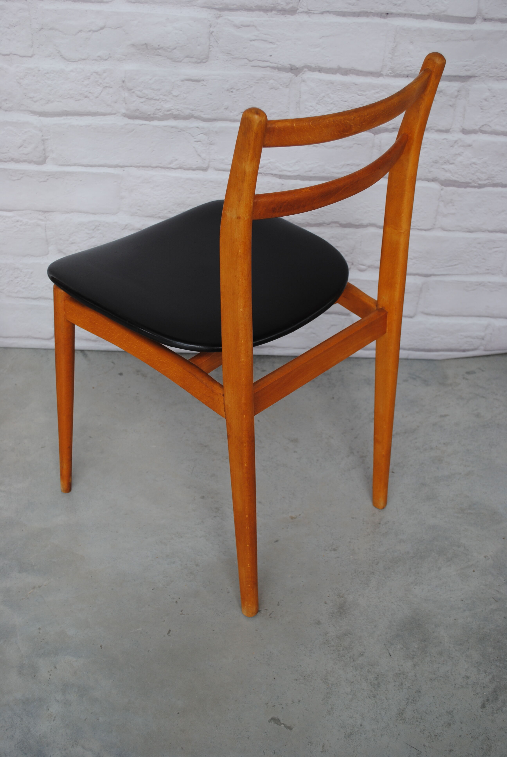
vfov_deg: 46.3
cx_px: 254
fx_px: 885
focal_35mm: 42
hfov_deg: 32.0
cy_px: 378
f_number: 5.6
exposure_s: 1/125
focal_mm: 28
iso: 100
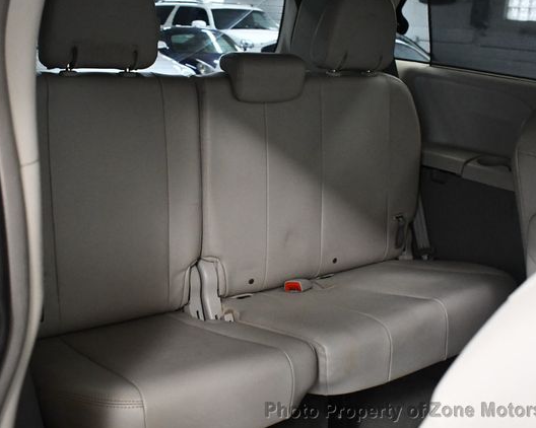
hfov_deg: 44.8
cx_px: 253
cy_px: 213
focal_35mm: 41
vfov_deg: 36.5
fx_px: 650
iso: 3200
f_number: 3.5
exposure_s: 1/60
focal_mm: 18
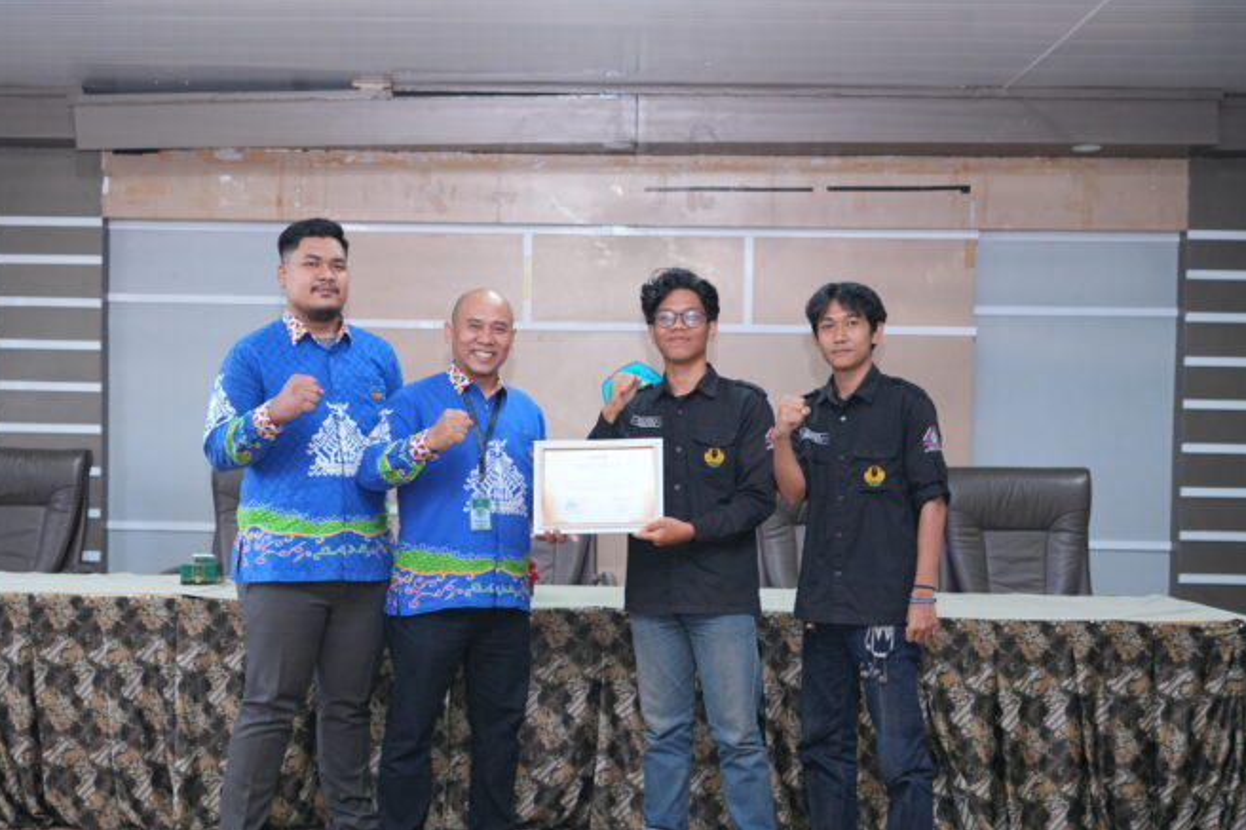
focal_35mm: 41
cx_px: 538
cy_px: 481
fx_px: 1419
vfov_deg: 32.6
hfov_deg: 47.3
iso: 2000
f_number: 2.8
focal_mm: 35
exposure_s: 1/125
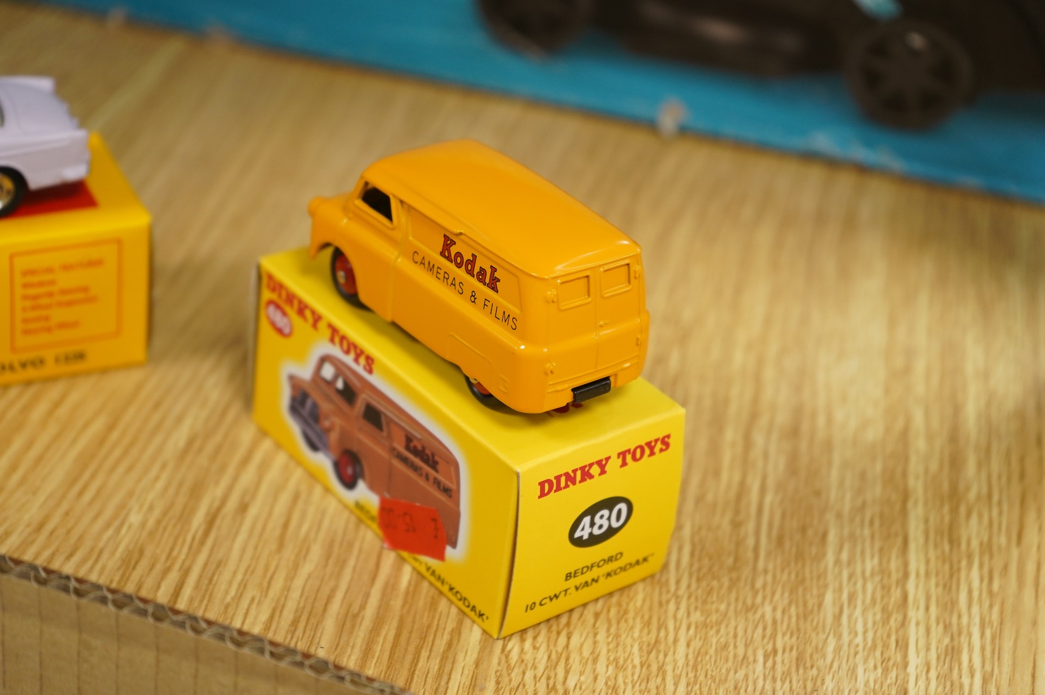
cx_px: 522
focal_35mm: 70
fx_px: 2030
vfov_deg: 19.4
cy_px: 348
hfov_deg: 28.9
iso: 2500
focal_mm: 70
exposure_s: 1/125
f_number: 5.6
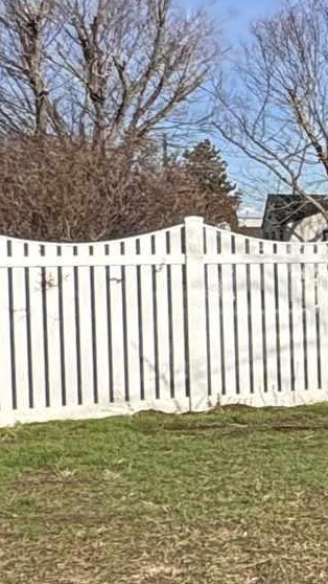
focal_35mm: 84
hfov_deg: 8.9
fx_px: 1298
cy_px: 289
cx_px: 1192
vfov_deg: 25.3
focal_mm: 2.22
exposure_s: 1/1748
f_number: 2.2
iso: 40
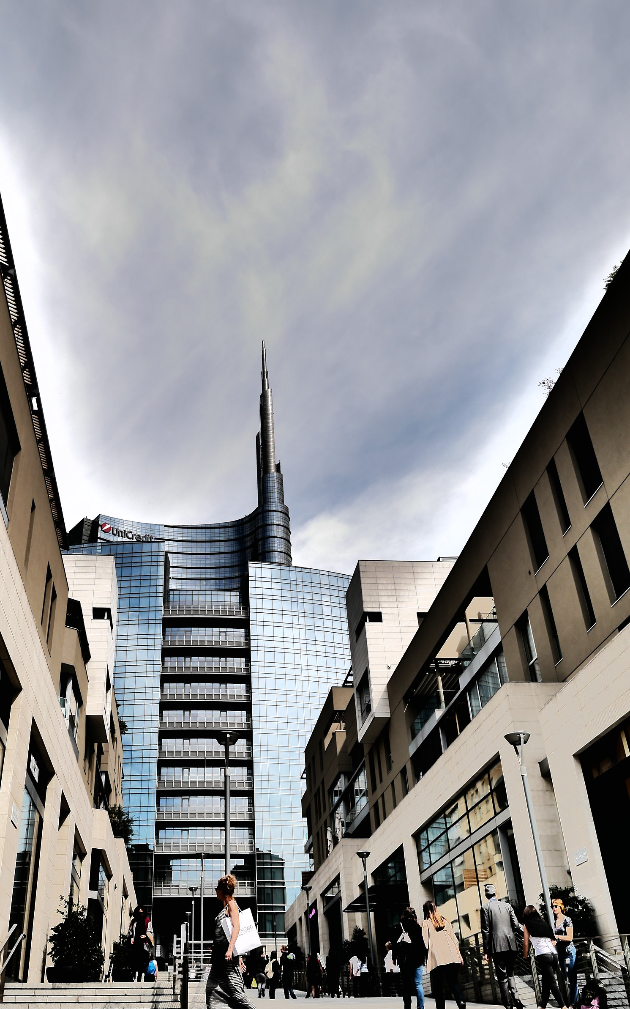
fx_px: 879
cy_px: 505
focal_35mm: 32
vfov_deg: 59.7
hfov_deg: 39.3
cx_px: 254
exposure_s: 1/200
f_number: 5.6
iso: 100
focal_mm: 15
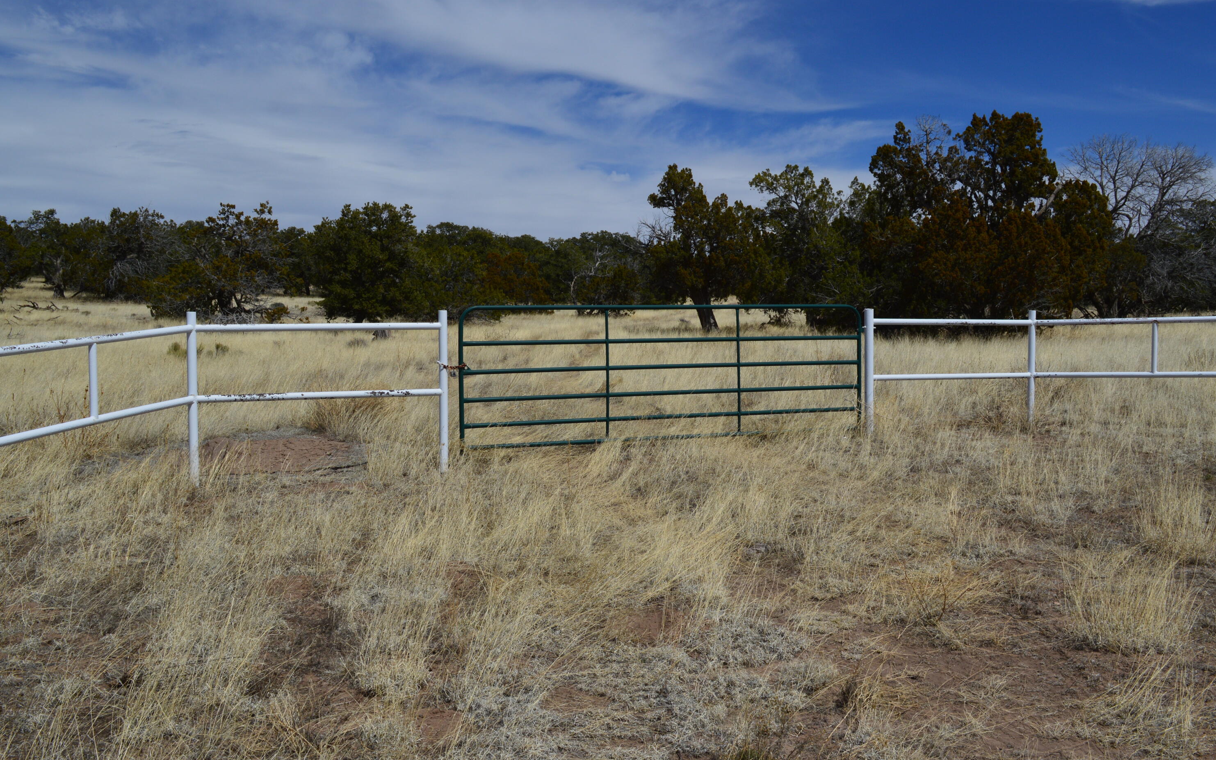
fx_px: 1127
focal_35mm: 34
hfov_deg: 56.7
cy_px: 386
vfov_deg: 37.3
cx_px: 609
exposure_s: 1/500
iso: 140
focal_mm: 22
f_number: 11
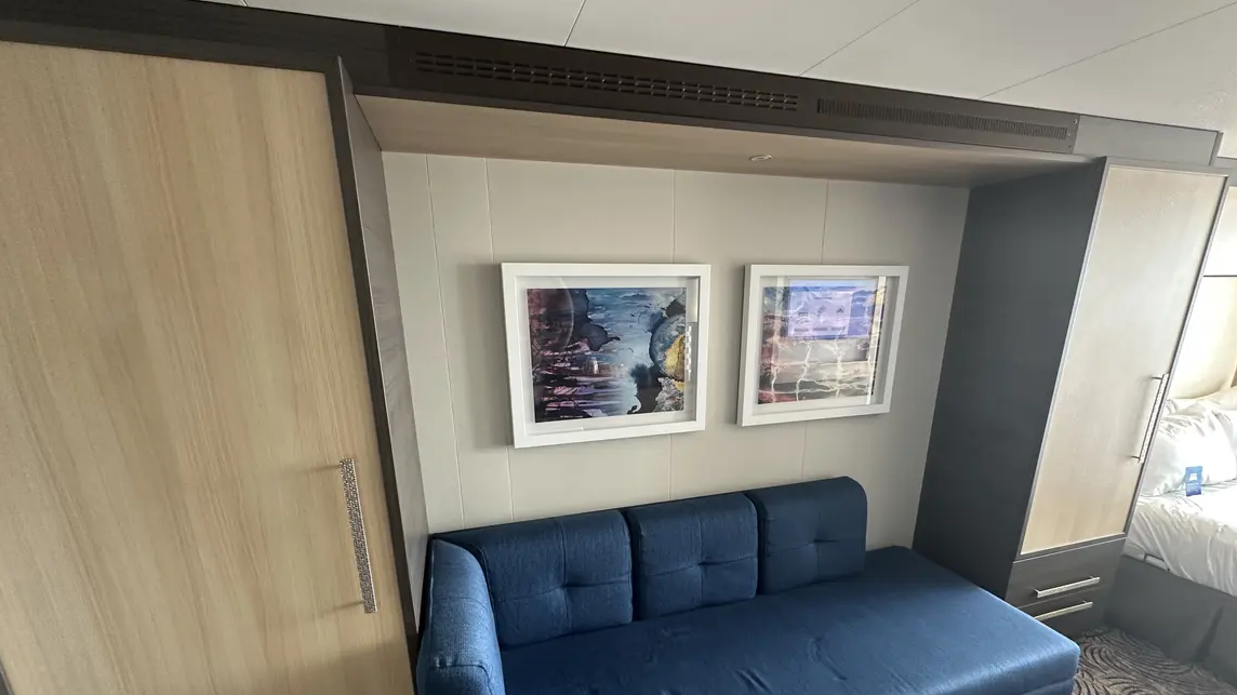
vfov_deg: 65.9
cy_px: 441
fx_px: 525
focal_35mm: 16
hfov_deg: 99.4
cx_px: 624
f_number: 2.2
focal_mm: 2.22
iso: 320
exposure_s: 1/50
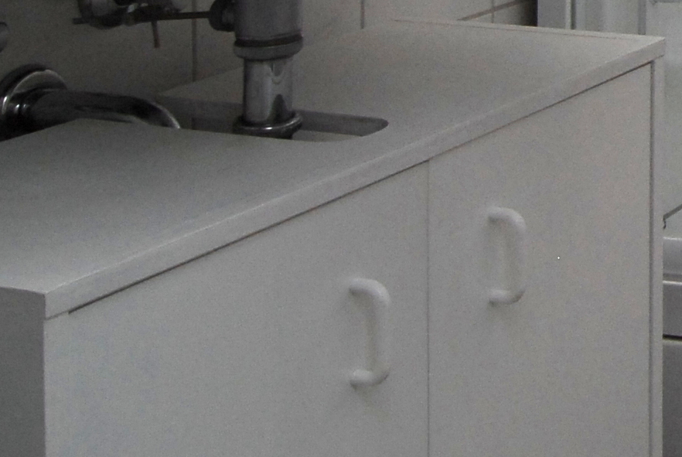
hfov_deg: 19.3
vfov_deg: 15.4
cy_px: -317
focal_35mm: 79
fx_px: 1499
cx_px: 1230
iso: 400
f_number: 8
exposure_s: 1/60
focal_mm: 12
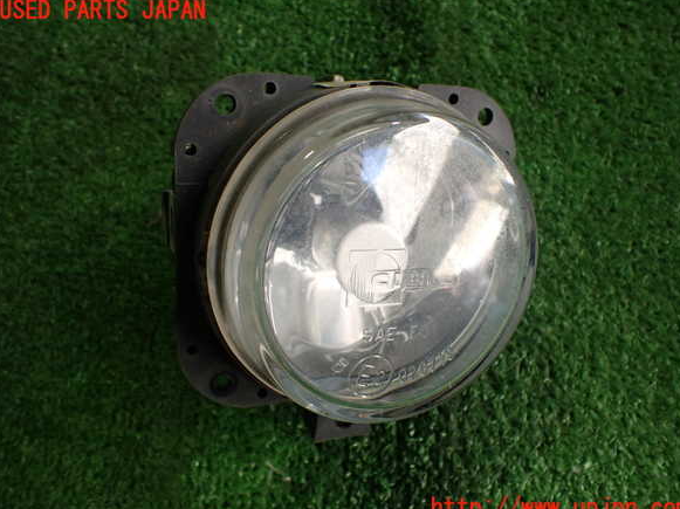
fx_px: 609
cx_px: 344
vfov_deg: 45.4
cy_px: 260
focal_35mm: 31
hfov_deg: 58.4
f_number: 2.3
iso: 320
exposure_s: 1/125
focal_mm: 5.4
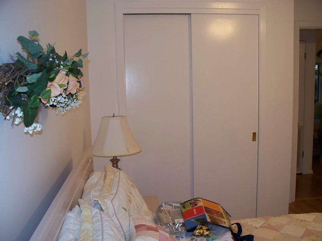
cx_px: 161
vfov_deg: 39.7
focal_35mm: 36
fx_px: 335
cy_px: 120
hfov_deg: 51.4
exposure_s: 1/50
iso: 200
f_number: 2.8
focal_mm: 7.54
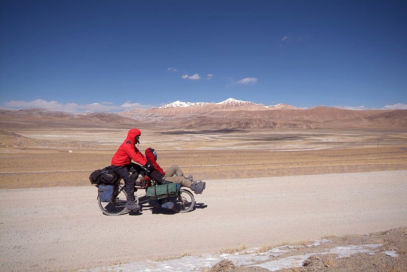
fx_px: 339
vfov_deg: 43.7
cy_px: 136
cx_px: 204
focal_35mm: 30
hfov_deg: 61.9
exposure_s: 1/350
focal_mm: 20
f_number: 9.5
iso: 200
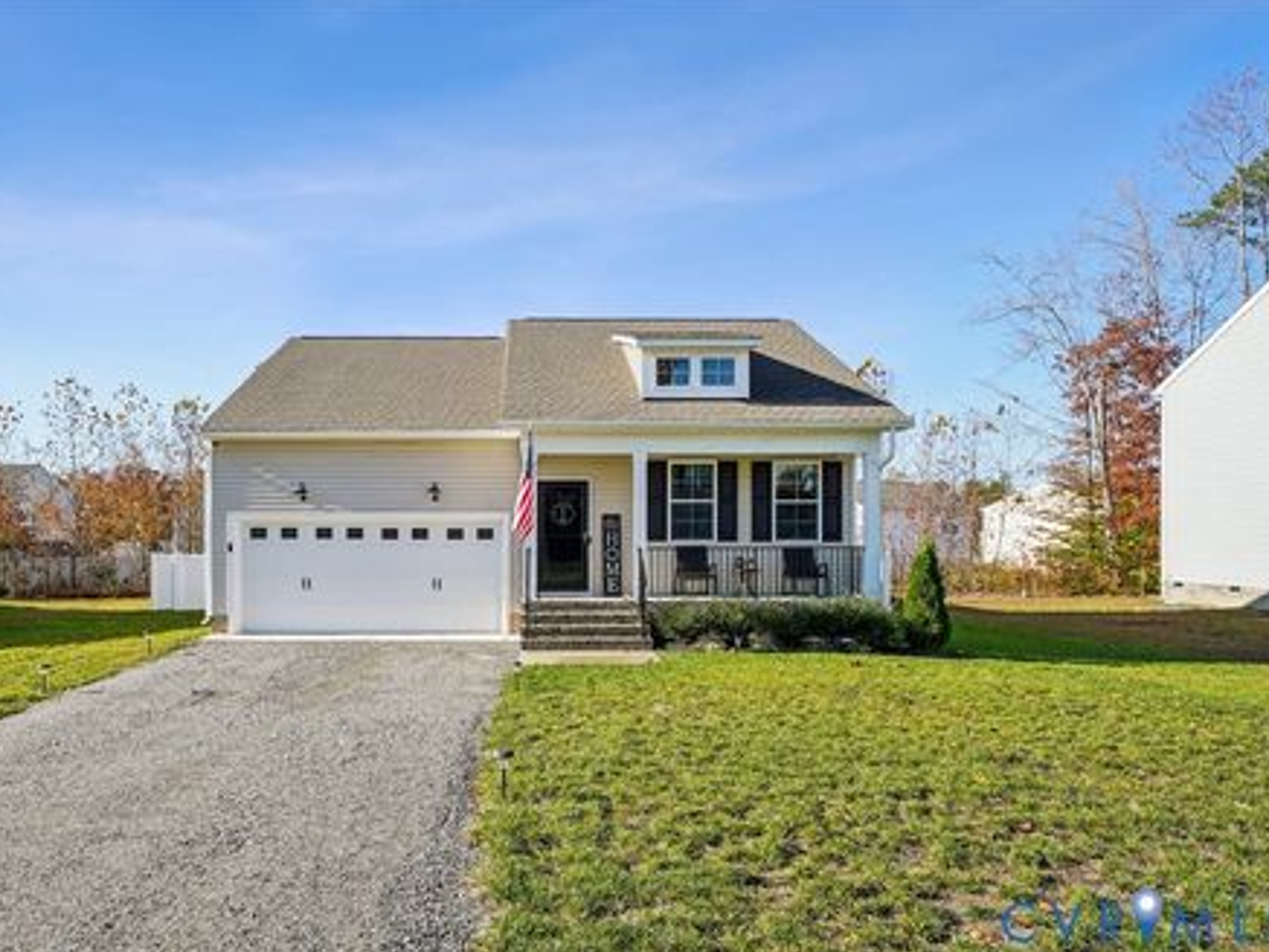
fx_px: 807
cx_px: 566
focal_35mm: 22
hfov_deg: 76.1
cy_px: 477
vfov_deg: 61.1
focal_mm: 20
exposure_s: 1/200
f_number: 8
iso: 100
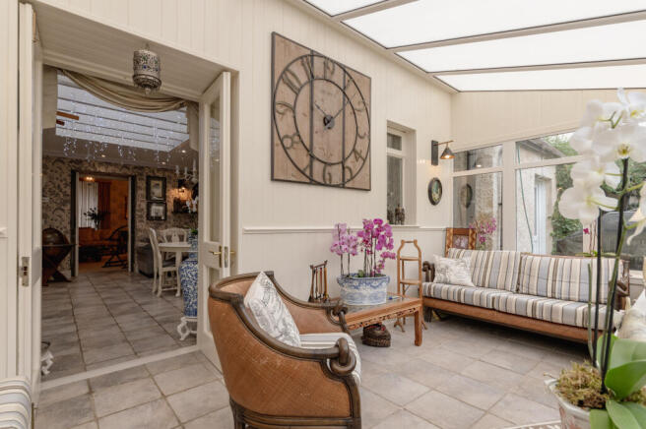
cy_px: 214
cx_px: 323
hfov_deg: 93.3
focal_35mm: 17
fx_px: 305
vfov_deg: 70.3
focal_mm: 17
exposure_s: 1/60
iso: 400
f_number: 8
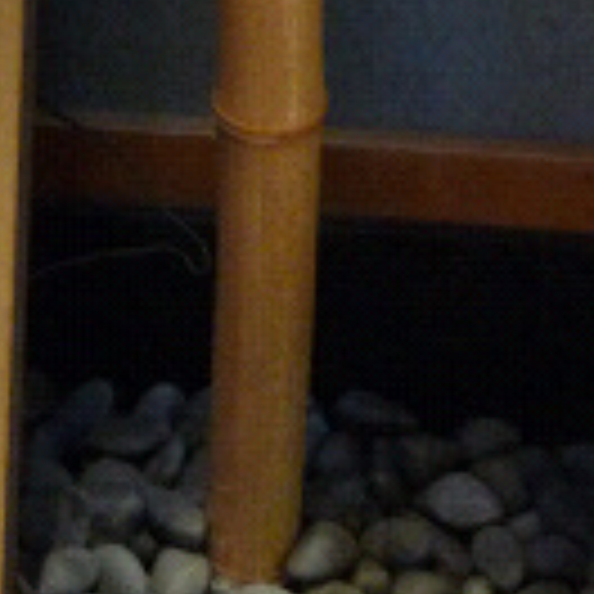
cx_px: -358
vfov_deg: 8.1
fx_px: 4155
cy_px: -205
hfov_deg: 8.0
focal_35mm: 214
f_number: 4.3
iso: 400
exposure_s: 1/8
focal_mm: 9.3
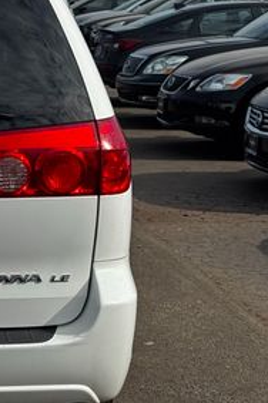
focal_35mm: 113
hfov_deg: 11.5
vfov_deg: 18.1
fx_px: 1265
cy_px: 154
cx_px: -163
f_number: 1.78
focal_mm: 6.76
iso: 64
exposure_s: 1/5848
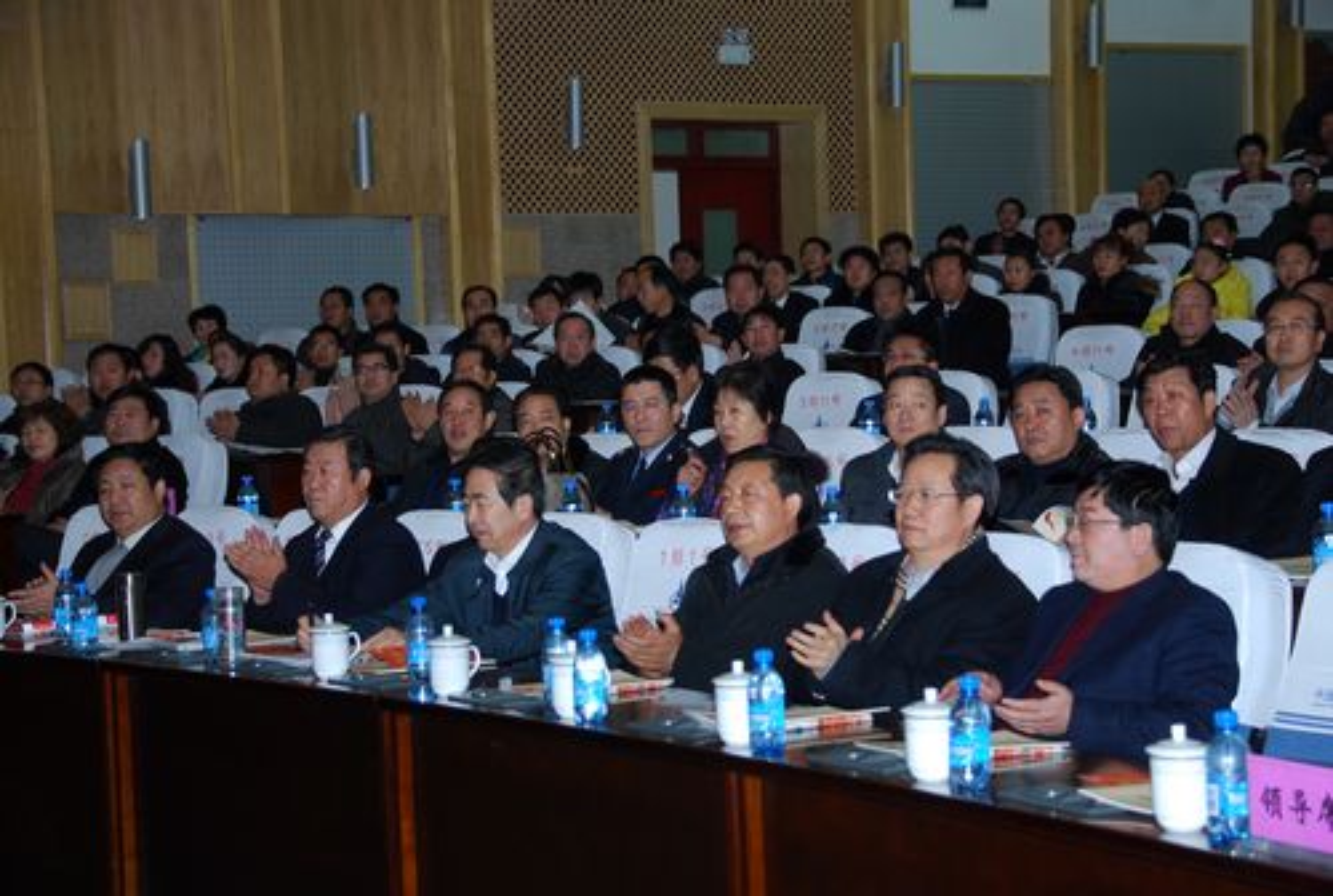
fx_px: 2895
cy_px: 448
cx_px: 666
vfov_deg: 17.6
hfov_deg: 25.9
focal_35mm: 78
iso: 360
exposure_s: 1/60
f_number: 5
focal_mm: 52
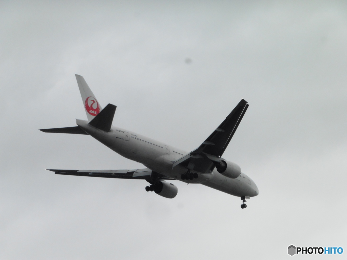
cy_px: 130
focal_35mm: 176
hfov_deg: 11.2
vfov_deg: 8.4
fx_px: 1764
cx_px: 174
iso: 400
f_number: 6.3
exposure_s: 1/1000
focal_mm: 31.3
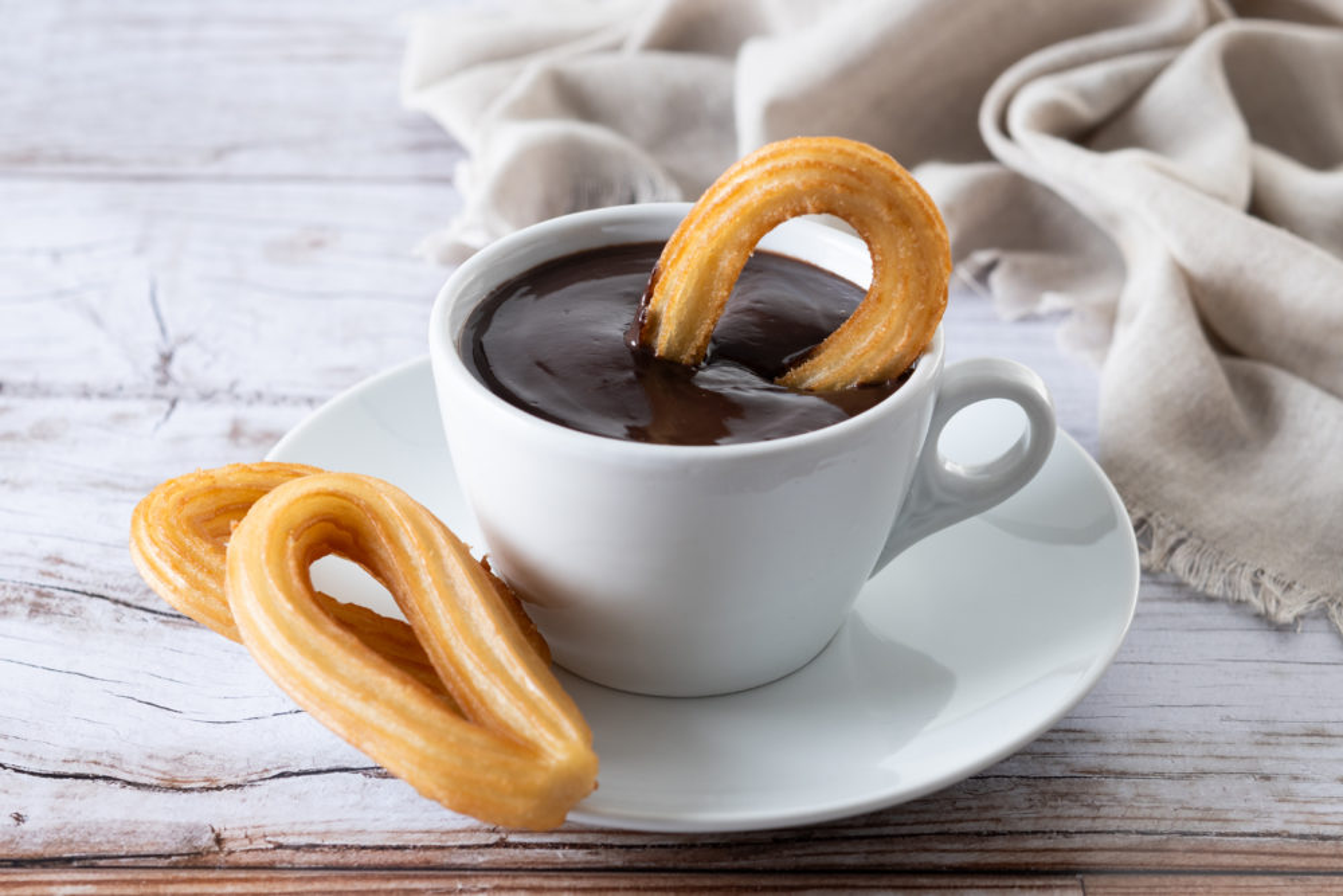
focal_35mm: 90
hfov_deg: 22.6
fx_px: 3358
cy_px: 448
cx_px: 672
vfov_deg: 15.2
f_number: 5.6
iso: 100
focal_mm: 60
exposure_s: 1/200
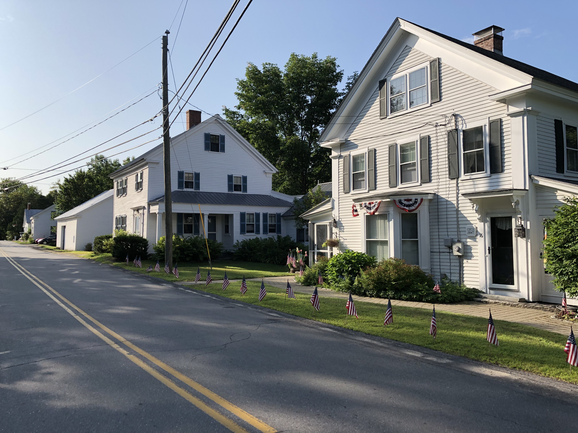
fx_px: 468
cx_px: 289
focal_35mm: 28
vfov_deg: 49.7
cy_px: 216
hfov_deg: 63.4
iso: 20
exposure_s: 1/1779
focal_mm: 4
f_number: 1.8
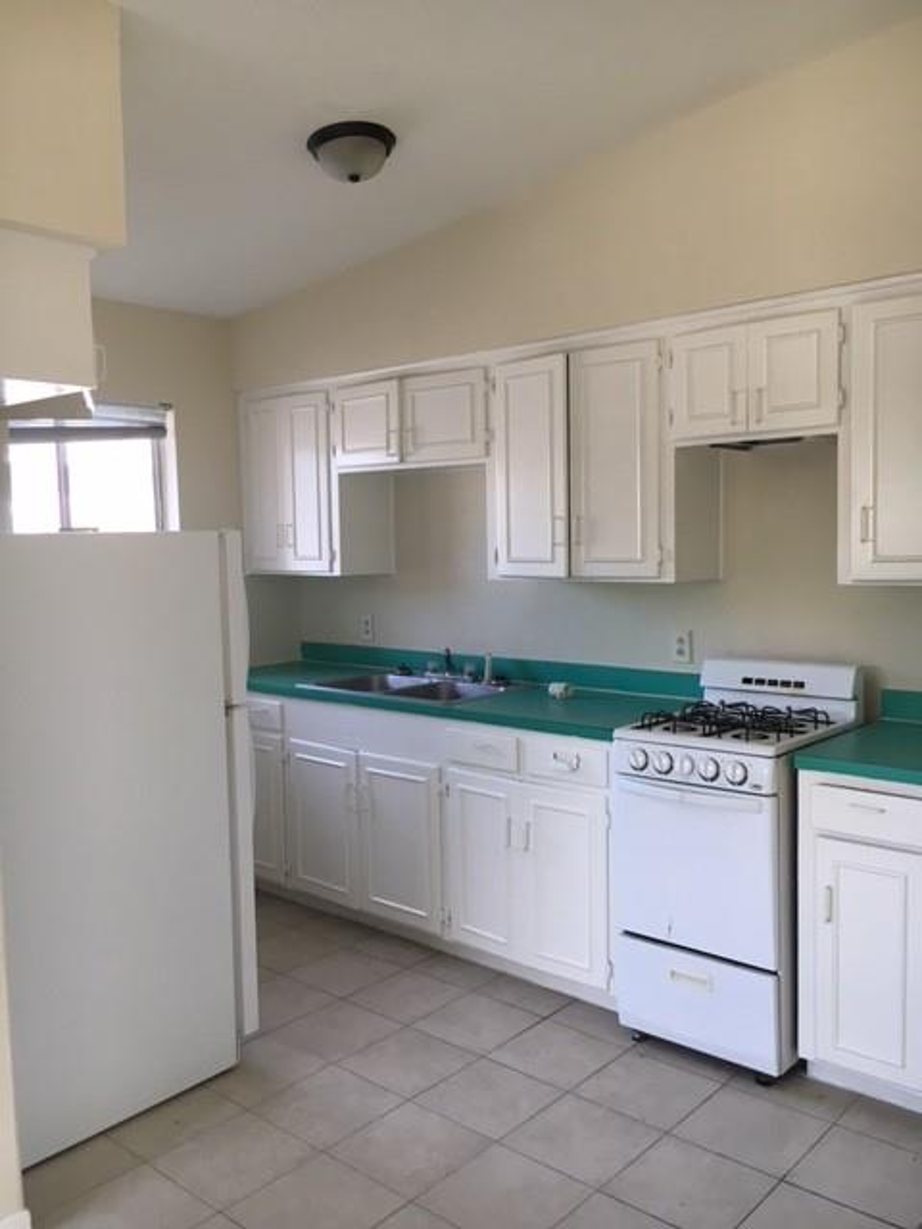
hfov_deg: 48.2
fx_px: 1030
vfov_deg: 61.7
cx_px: 461
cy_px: 614
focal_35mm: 29
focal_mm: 4.15
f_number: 2.2
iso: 25
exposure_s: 1/40
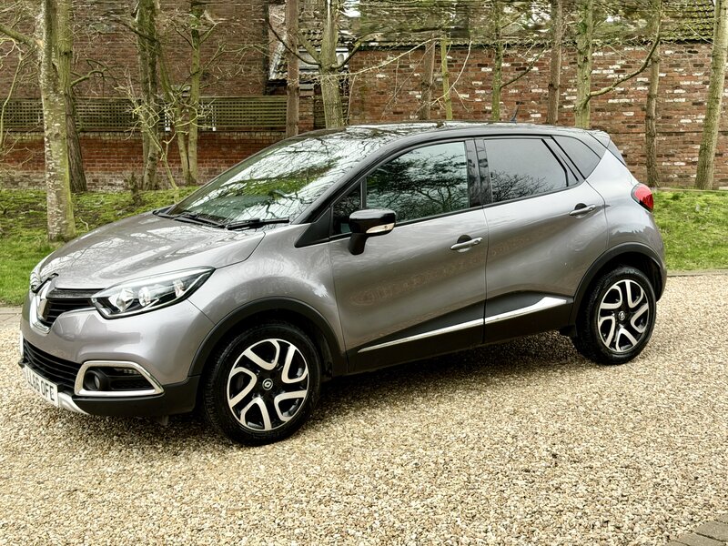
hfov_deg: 39.7
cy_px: 273
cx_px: 364
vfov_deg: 30.3
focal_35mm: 48
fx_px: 1009
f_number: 1.78
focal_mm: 6.76
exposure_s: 1/155
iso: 64
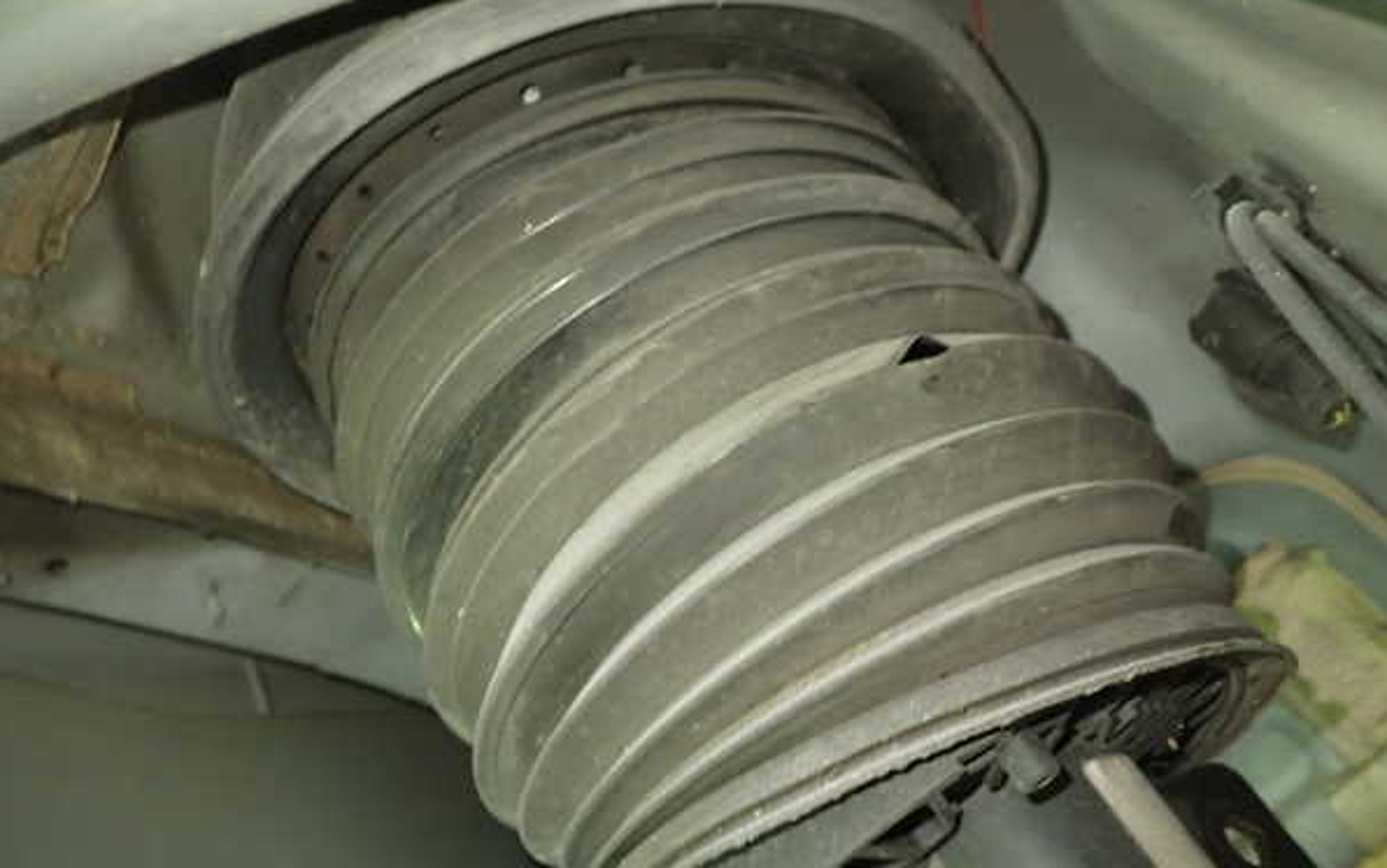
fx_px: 1210
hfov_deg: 59.6
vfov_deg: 39.4
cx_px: 694
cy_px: 461
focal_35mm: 32
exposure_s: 1/20
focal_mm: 5.4
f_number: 2.3
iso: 800
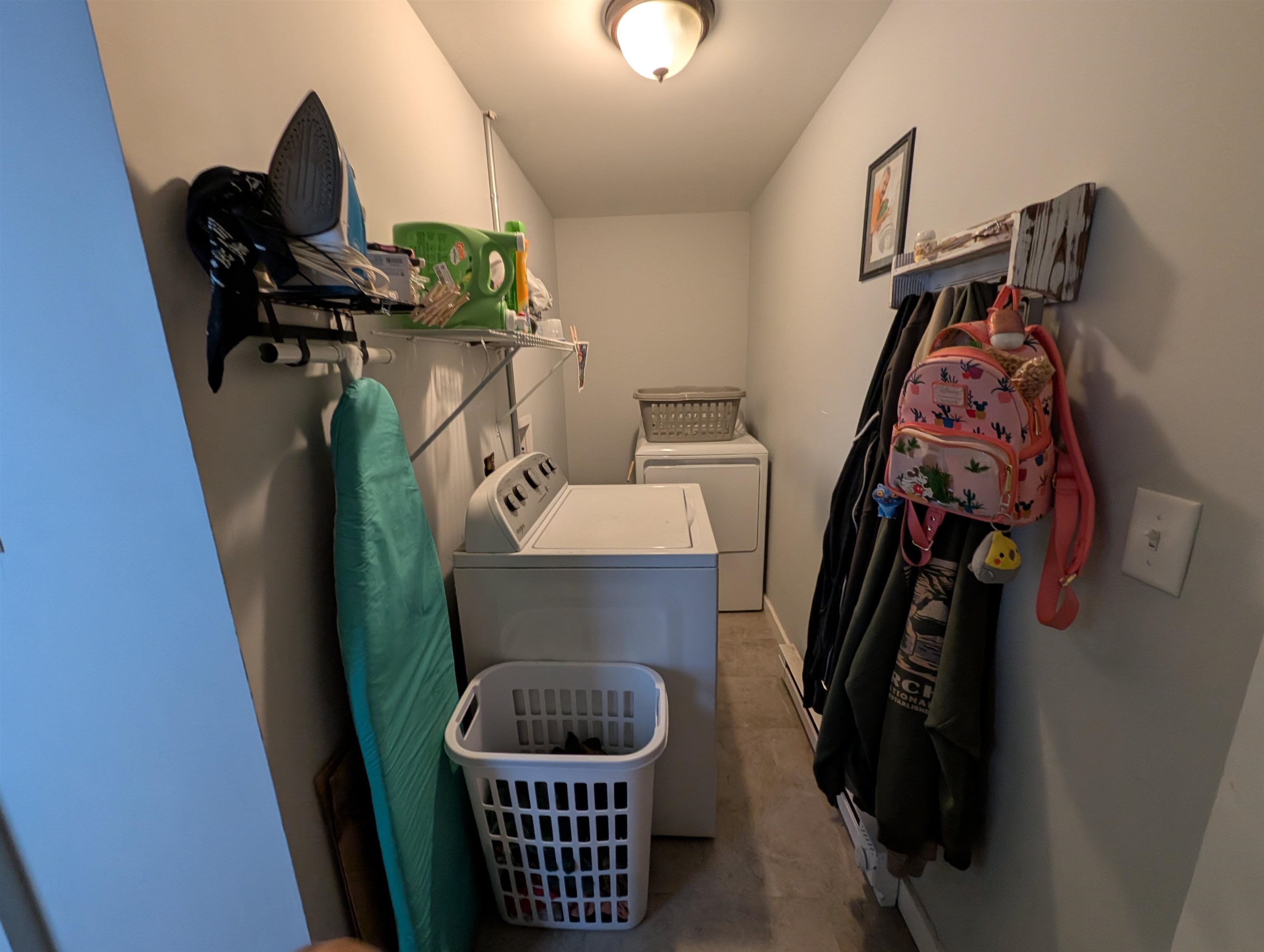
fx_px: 439
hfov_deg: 110.5
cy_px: 476
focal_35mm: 12
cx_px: 632
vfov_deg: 94.6
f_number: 1.7
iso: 122
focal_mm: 2.02
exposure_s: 1/23.8
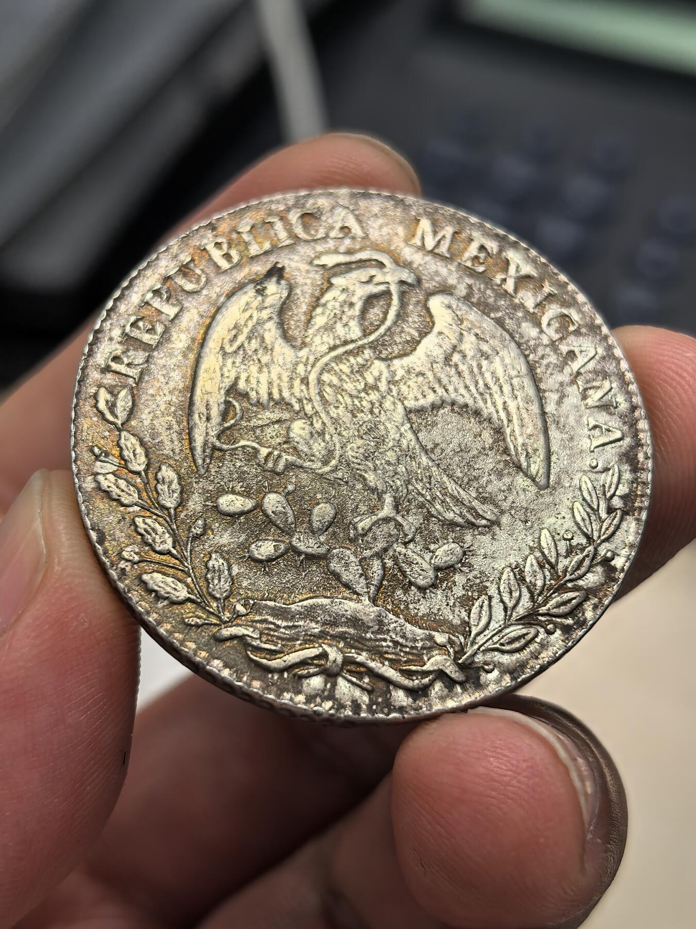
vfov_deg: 35.5
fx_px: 1448
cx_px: 348
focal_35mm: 54
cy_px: 464
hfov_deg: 27.0
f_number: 2
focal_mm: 6.98
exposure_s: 1/100
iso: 80
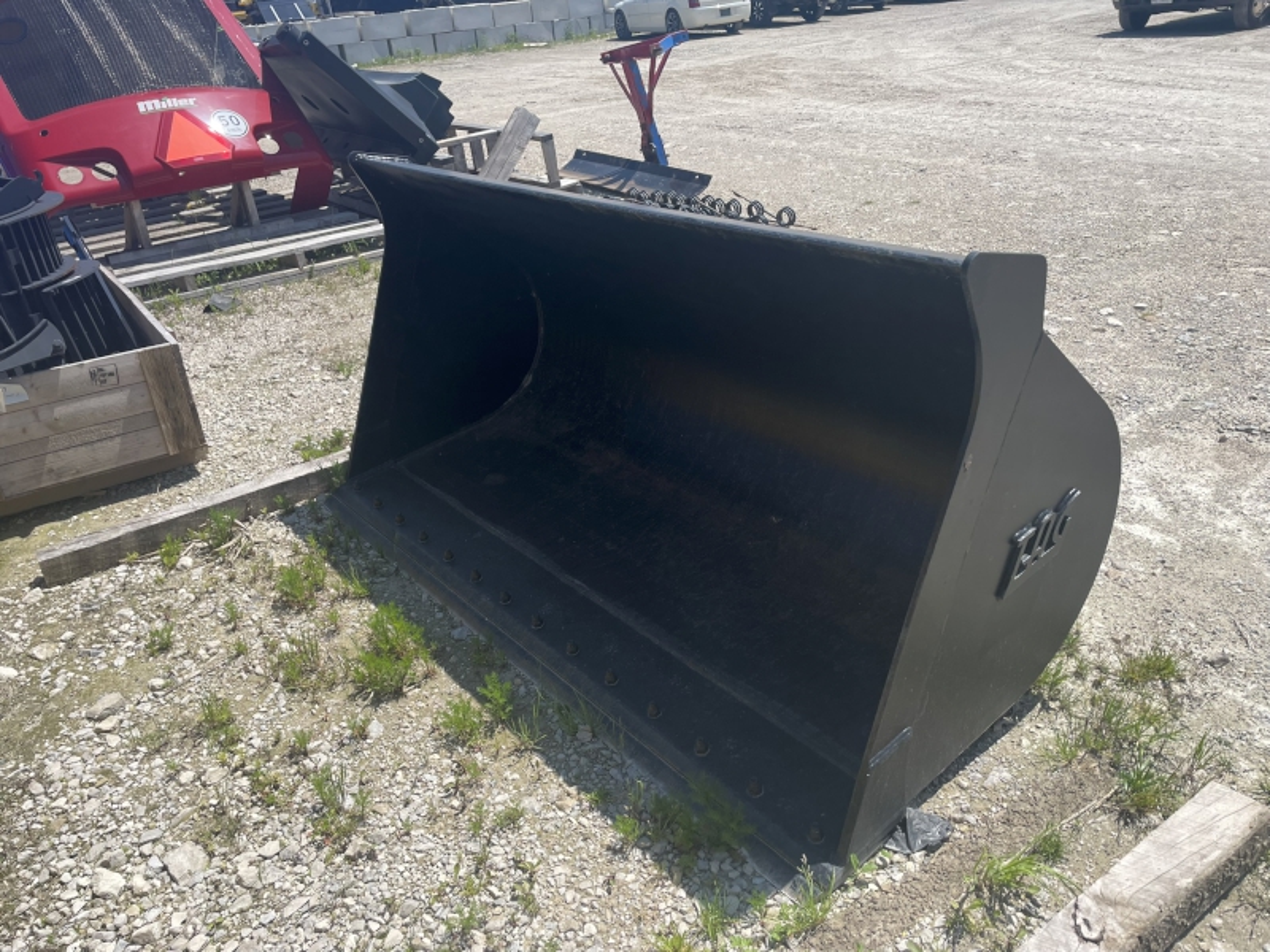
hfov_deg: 67.3
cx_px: 635
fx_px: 954
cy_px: 476
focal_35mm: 26
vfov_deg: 53.1
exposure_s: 1/2817
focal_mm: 4.2
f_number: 1.6
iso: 32
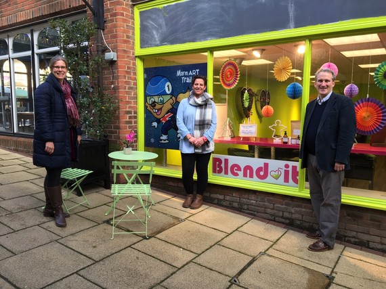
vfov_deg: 48.2
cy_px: 144
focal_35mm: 29
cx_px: 193
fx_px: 323
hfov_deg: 61.7
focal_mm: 4.15
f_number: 2.2
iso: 32
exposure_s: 1/50
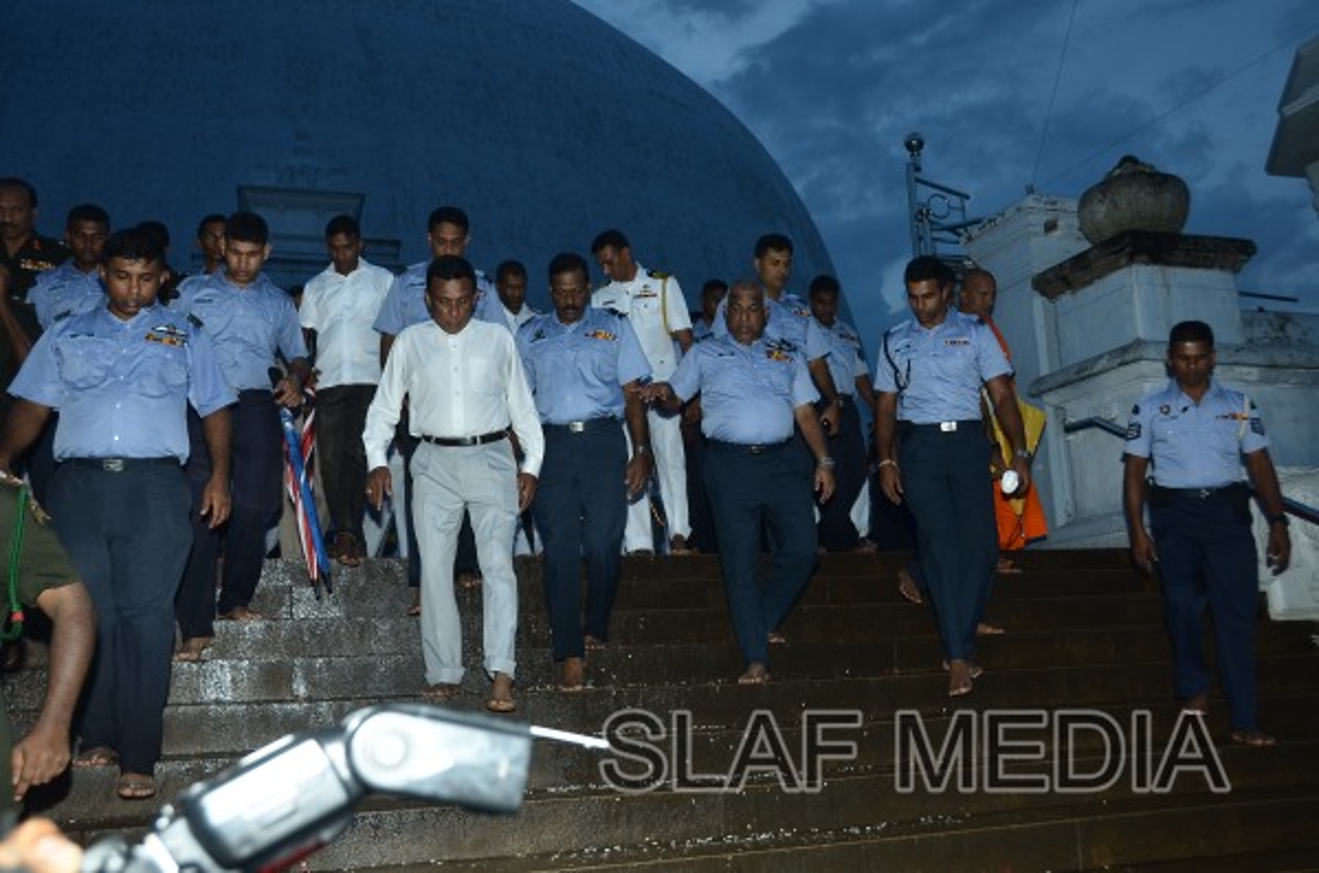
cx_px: 660
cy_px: 436
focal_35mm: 33
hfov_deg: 57.3
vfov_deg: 39.8
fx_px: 1206
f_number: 4
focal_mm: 22
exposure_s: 1/125
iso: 200
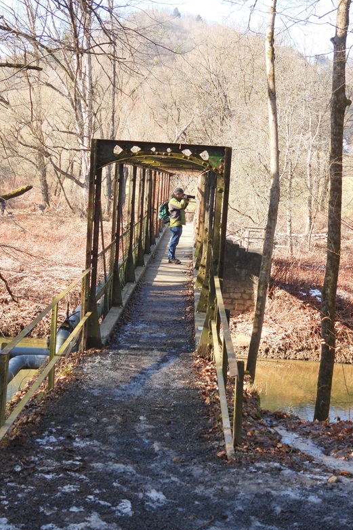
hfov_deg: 27.0
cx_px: 160
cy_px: 266
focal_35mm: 50
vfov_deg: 39.6
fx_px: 736
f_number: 3.2
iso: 100
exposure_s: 1/160
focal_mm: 8.4
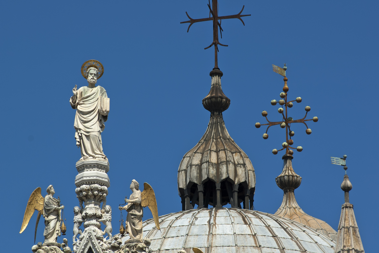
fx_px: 2526
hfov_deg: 8.6
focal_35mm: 240
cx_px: 190
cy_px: 126
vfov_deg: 5.7
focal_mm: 160
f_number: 5
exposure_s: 1/1600
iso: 200
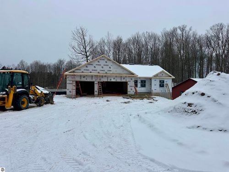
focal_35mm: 24
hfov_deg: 71.6
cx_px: 114
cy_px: 86
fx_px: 159
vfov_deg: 56.8
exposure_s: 1/4348
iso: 80
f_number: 1.78
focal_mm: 6.86
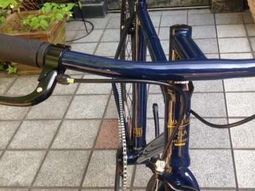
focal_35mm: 50
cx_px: 163
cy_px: 65
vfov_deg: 29.0
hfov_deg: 37.9
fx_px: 369
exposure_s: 1/40
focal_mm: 4.12
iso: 50
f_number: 2.4
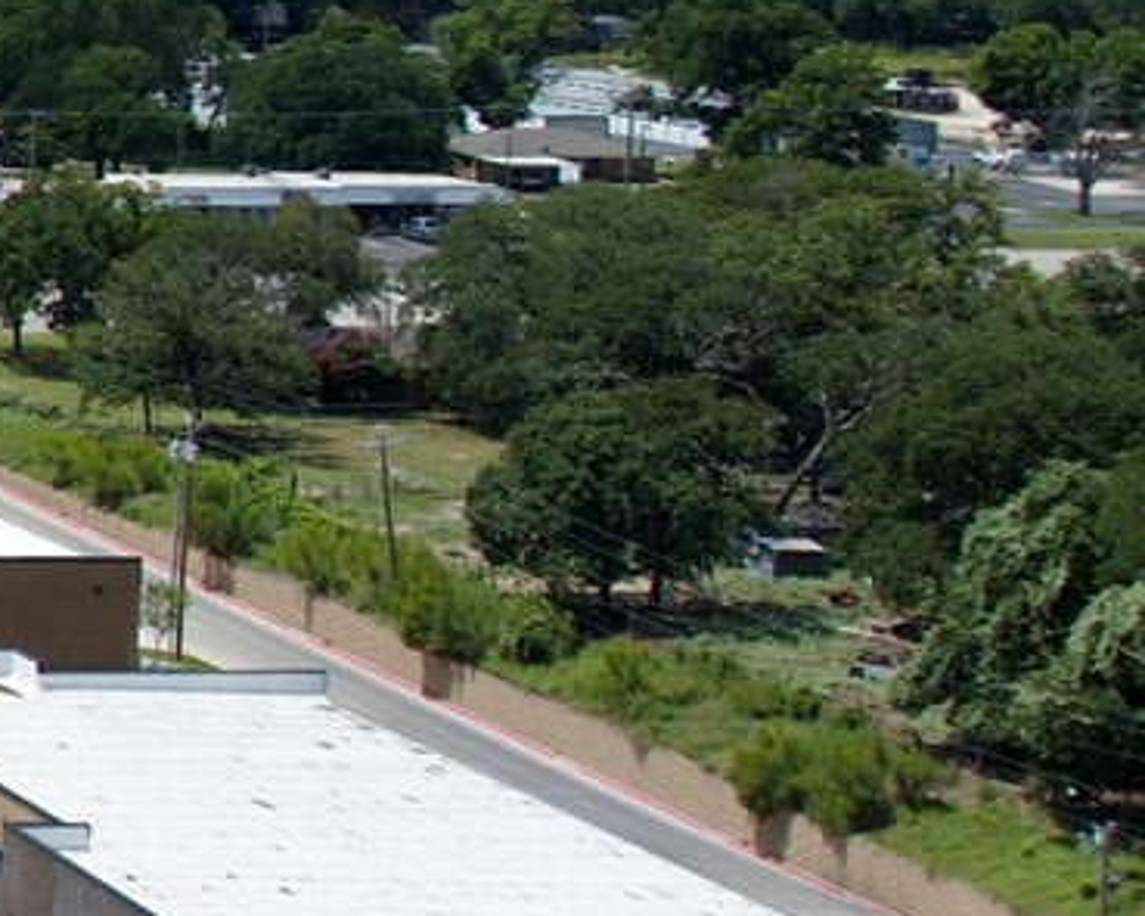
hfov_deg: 11.5
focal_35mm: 130
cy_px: 31
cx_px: -1832
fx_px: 4404
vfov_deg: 11.8
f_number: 2.8
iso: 110
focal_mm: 12.29
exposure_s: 1/2500
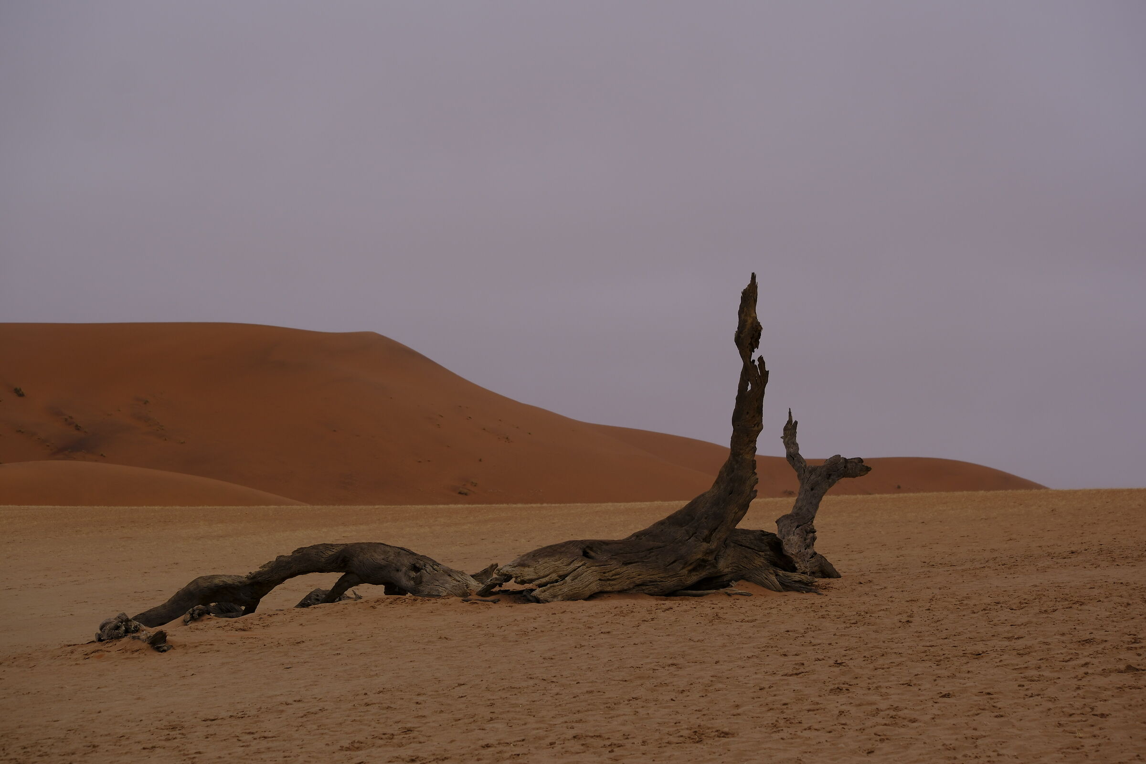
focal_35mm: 87
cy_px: 382
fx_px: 2769
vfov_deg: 15.7
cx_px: 573
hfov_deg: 23.4
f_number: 5.6
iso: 125
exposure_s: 1/480
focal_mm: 57.8
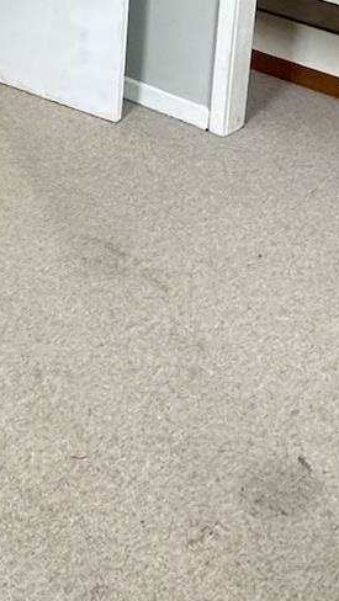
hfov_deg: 18.7
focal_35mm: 64
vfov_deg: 30.2
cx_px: 70
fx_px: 1021
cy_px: -20
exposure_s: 1/60
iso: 320
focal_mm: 2.22
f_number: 2.2
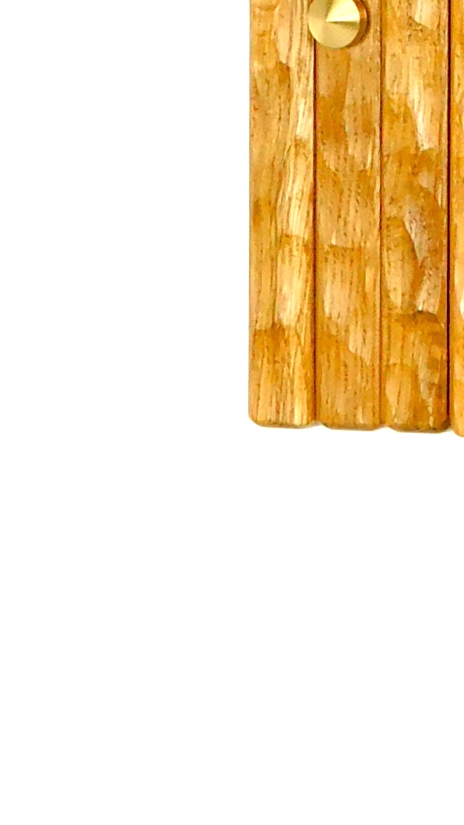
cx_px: 1309
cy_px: 31
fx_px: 3958
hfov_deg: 6.2
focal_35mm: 181
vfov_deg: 11.8
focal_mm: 7.1
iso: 125
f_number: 3.6
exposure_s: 1/125
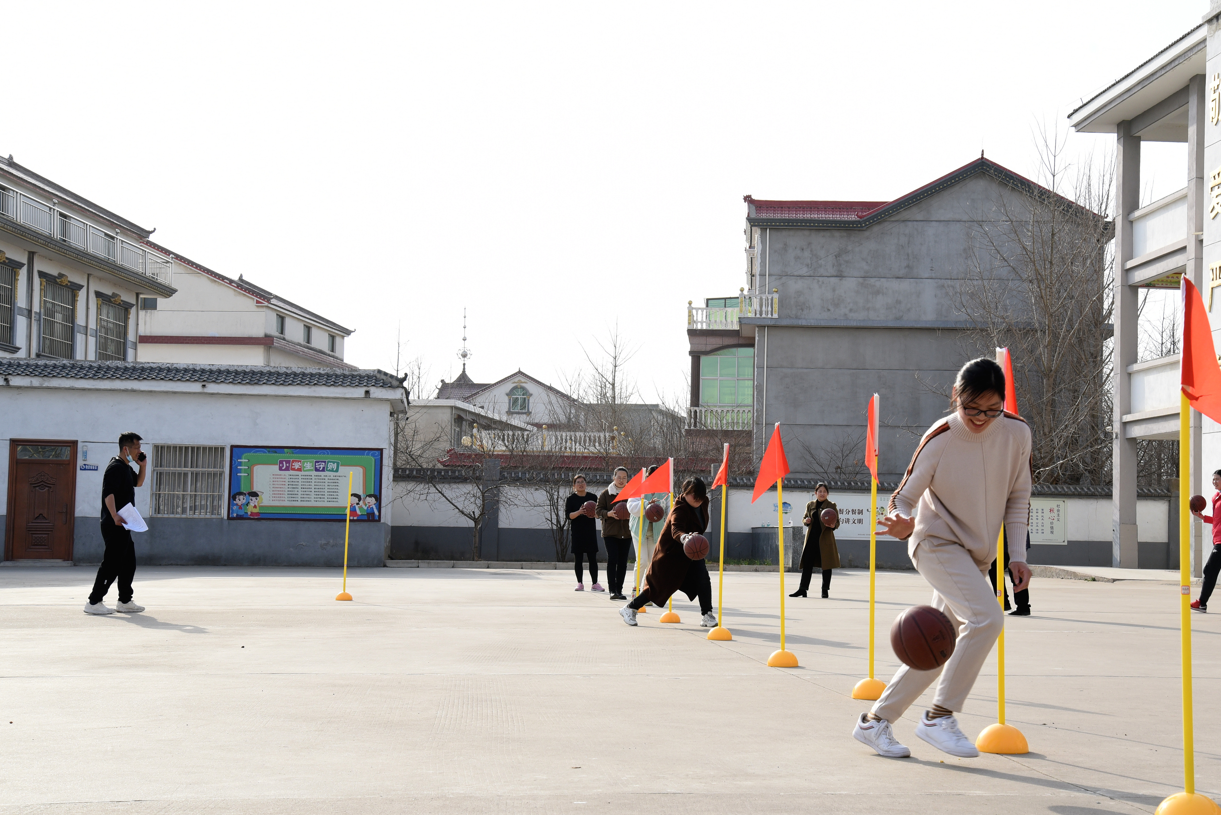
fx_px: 1764
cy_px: 410
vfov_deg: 26.0
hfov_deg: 38.1
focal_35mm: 52
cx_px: 697
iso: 500
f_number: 8
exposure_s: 1/400
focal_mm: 45
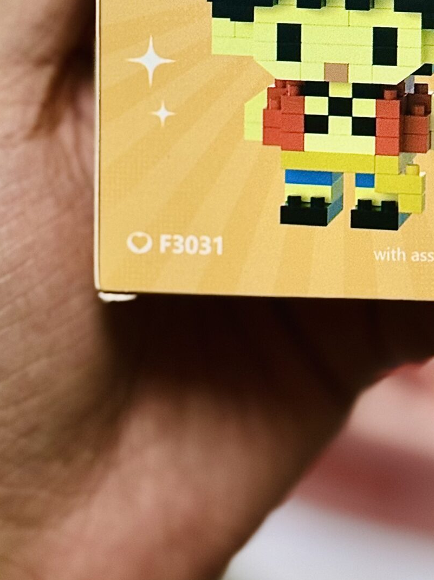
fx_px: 1924
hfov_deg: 12.8
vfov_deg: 16.6
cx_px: 319
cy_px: -64
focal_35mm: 115
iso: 250
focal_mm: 6.76
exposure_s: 1/50
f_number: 1.78
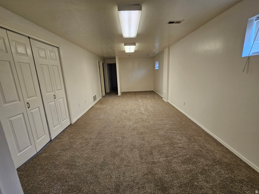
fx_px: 97
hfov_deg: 106.2
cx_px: 130
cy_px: 97
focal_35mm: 13
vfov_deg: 89.9
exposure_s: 1/60
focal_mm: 2.2
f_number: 2.2
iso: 160
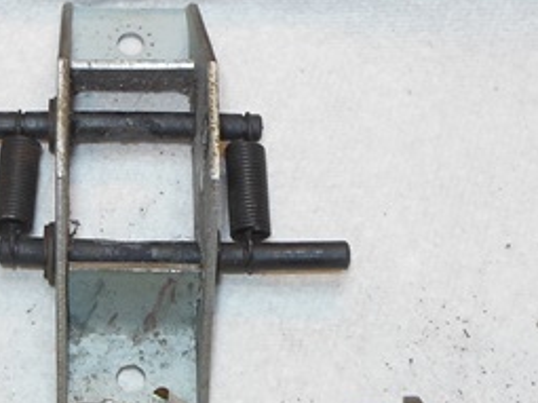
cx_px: 141
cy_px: 302
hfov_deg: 32.7
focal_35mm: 58
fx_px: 901
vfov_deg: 24.9
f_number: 3.5
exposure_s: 1/40
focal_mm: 6
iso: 125
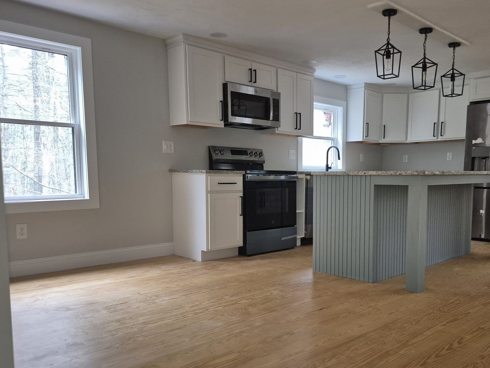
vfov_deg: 46.6
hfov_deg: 59.1
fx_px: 425
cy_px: 216
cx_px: 310
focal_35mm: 30
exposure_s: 1/60
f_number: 1.8
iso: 1000
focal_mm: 5.4
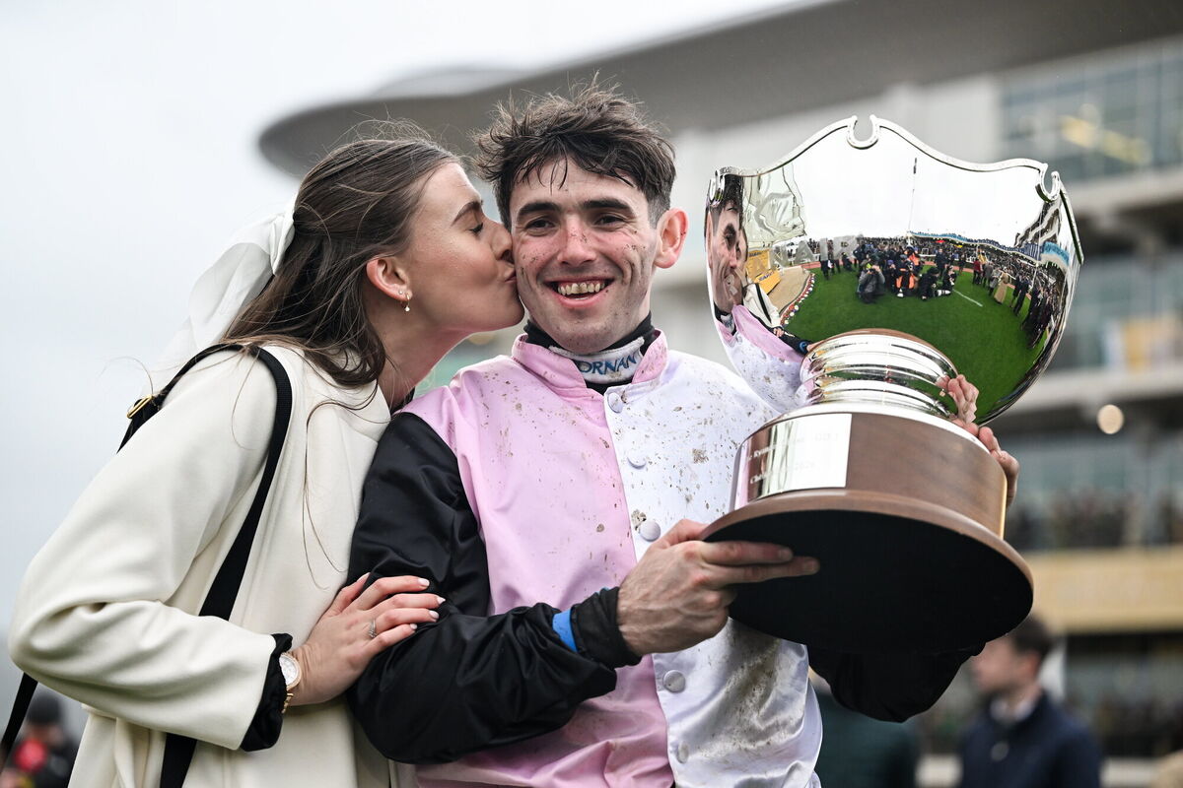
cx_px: 592
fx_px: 2760
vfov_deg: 16.3
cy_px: 394
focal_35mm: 84
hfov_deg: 24.2
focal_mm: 84
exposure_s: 1/1000
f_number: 2.8
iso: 1000
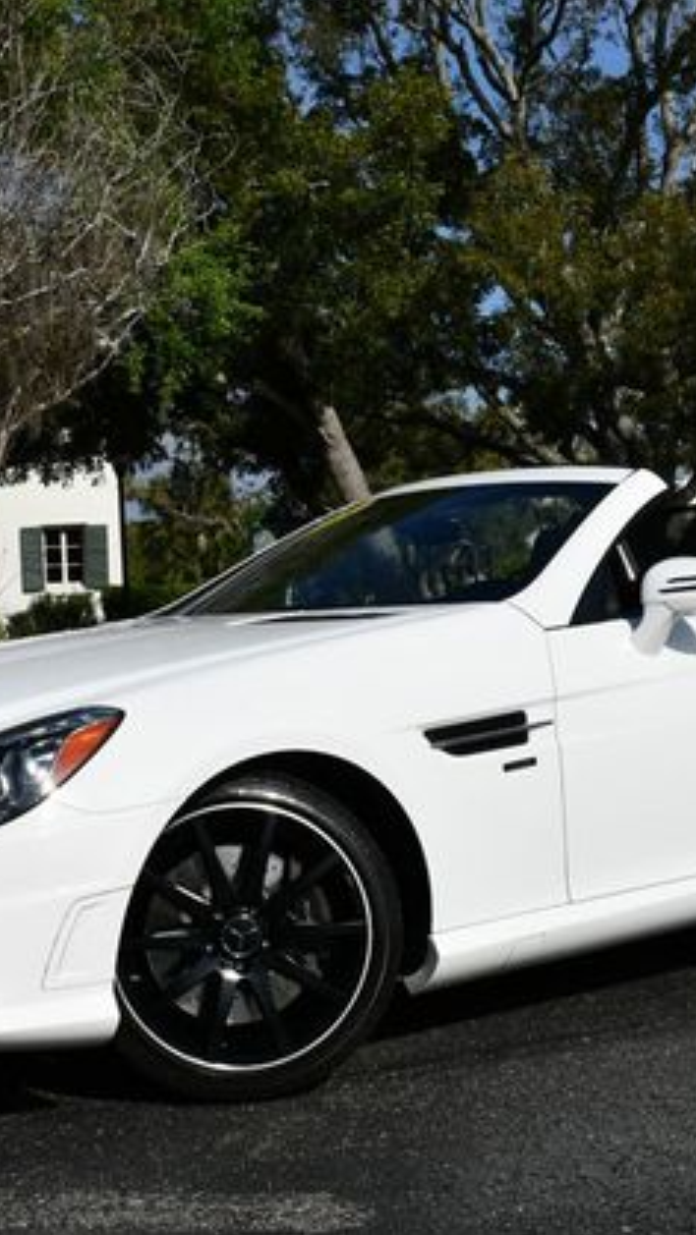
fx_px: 2098
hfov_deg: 18.8
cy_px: 610
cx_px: 357
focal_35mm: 64
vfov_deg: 32.8
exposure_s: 1/400
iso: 100
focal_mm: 20
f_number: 10
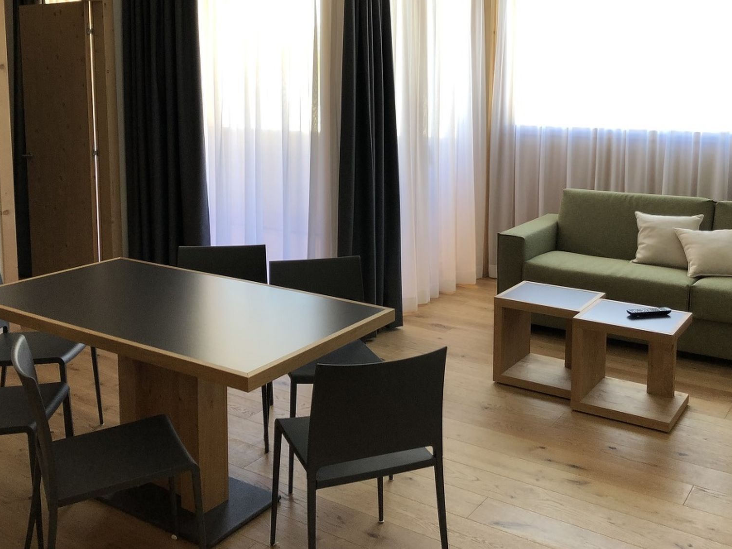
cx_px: 346
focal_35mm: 38
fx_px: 804
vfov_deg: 37.3
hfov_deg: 49.0
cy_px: 178
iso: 32
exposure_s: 1/100
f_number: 1.8
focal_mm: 3.99
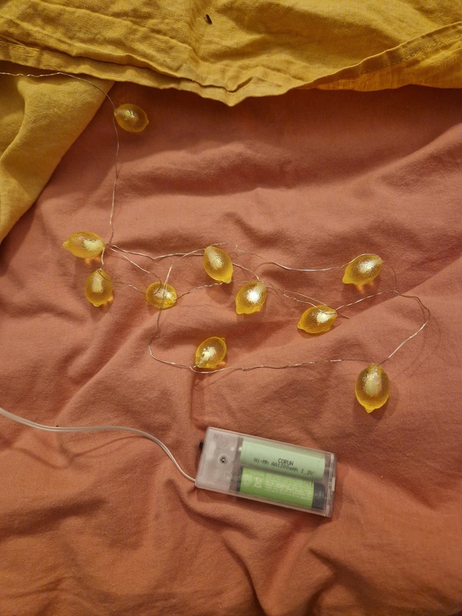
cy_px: 308
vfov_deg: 73.9
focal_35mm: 23
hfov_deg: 58.9
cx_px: 231
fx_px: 409
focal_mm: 5.4
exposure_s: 1/50
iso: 640
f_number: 1.8
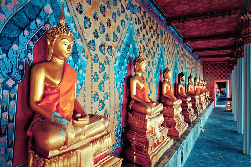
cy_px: 84
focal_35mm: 27
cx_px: 126
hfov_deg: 67.5
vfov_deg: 47.8
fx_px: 188
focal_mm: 18
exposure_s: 1/60
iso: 800
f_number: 4
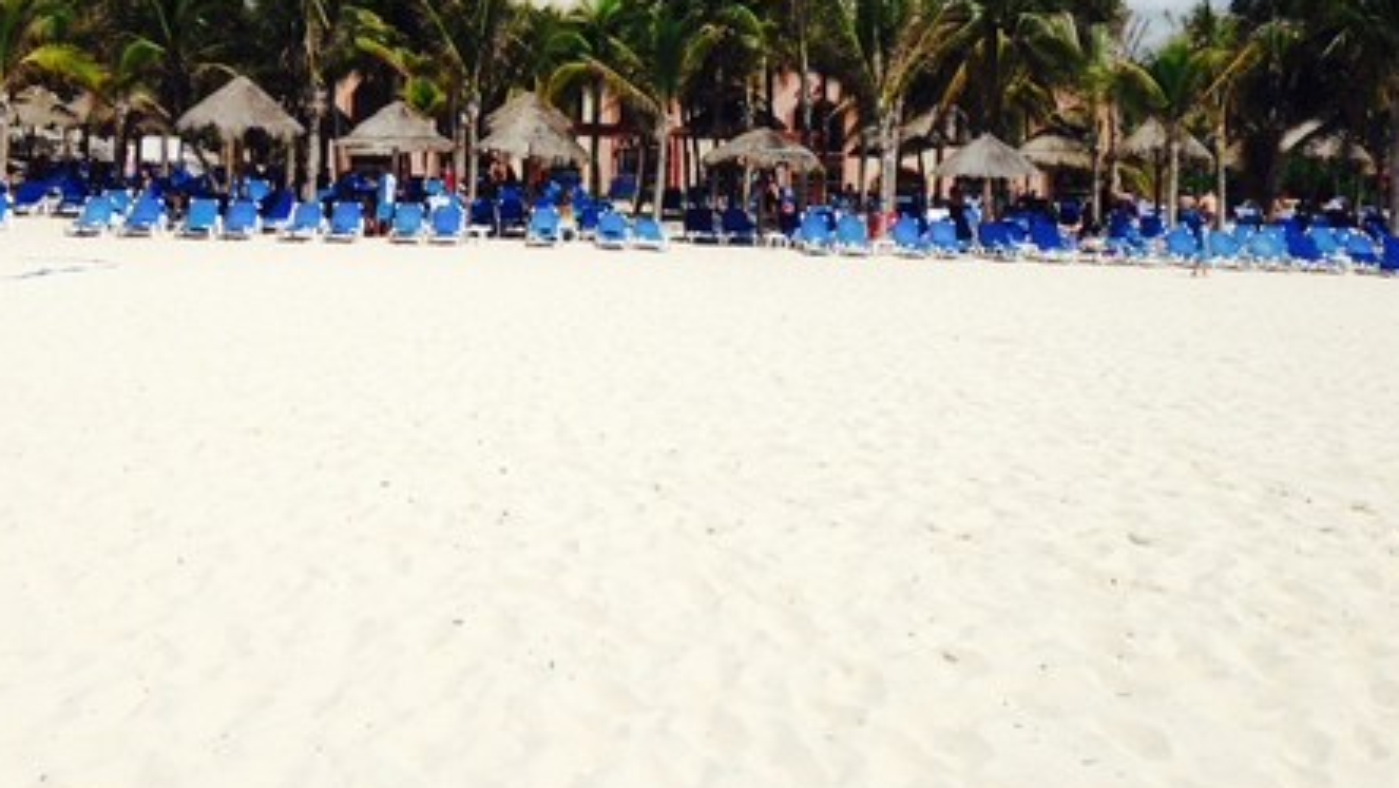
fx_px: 1930
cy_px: 123
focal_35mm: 52
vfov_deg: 22.7
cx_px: 630
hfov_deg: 39.8
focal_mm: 4.12
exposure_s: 1/4184
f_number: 2.4
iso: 50
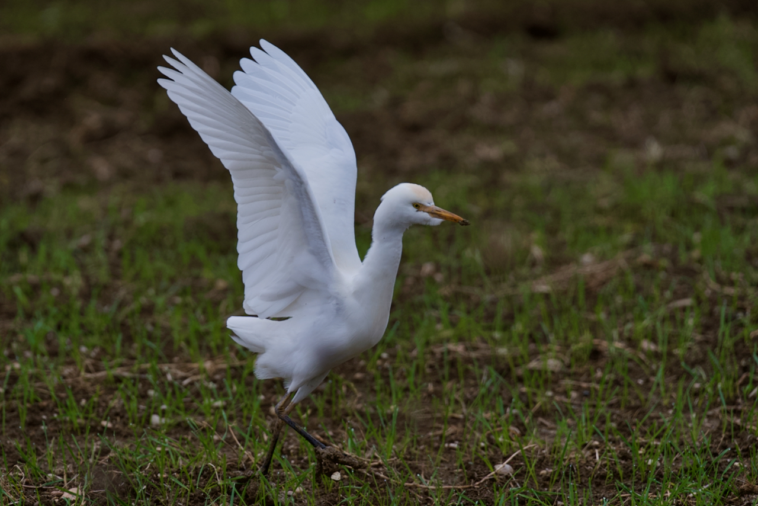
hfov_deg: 10.3
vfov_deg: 6.9
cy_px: 253
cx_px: 379
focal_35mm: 200
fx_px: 4212
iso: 1000
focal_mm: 200
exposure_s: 1/1600
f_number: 4
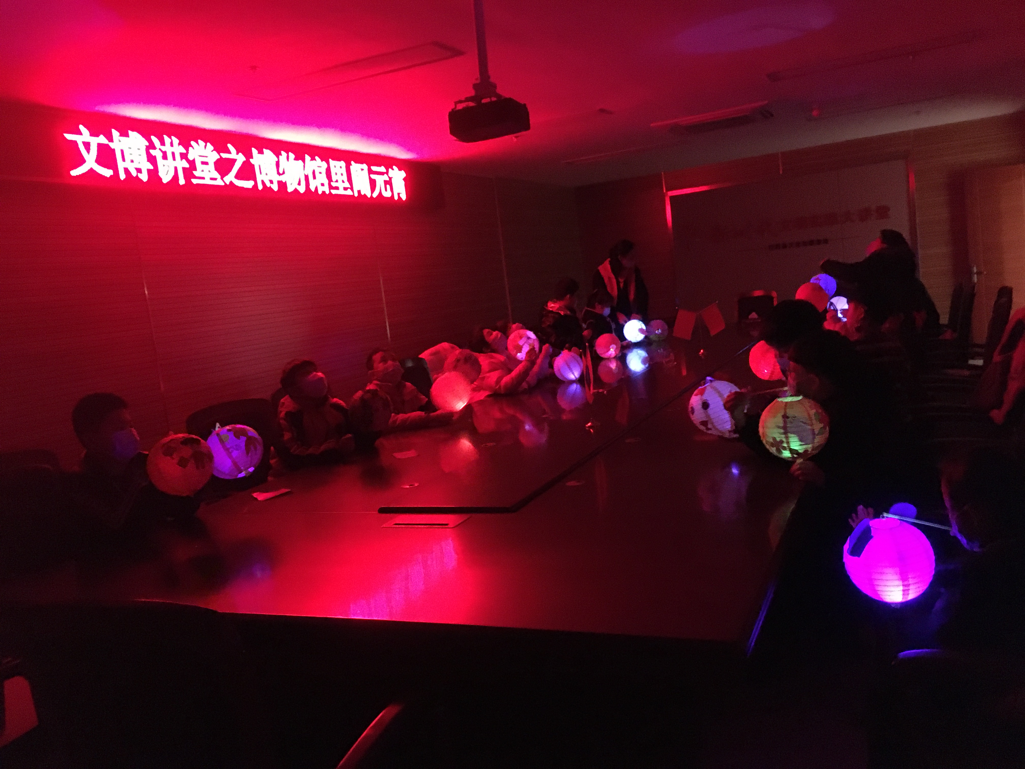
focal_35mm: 29
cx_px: 512
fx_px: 859
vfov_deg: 48.2
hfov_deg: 61.7
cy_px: 384
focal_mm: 4.15
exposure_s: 1/17
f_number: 2.2
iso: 1250
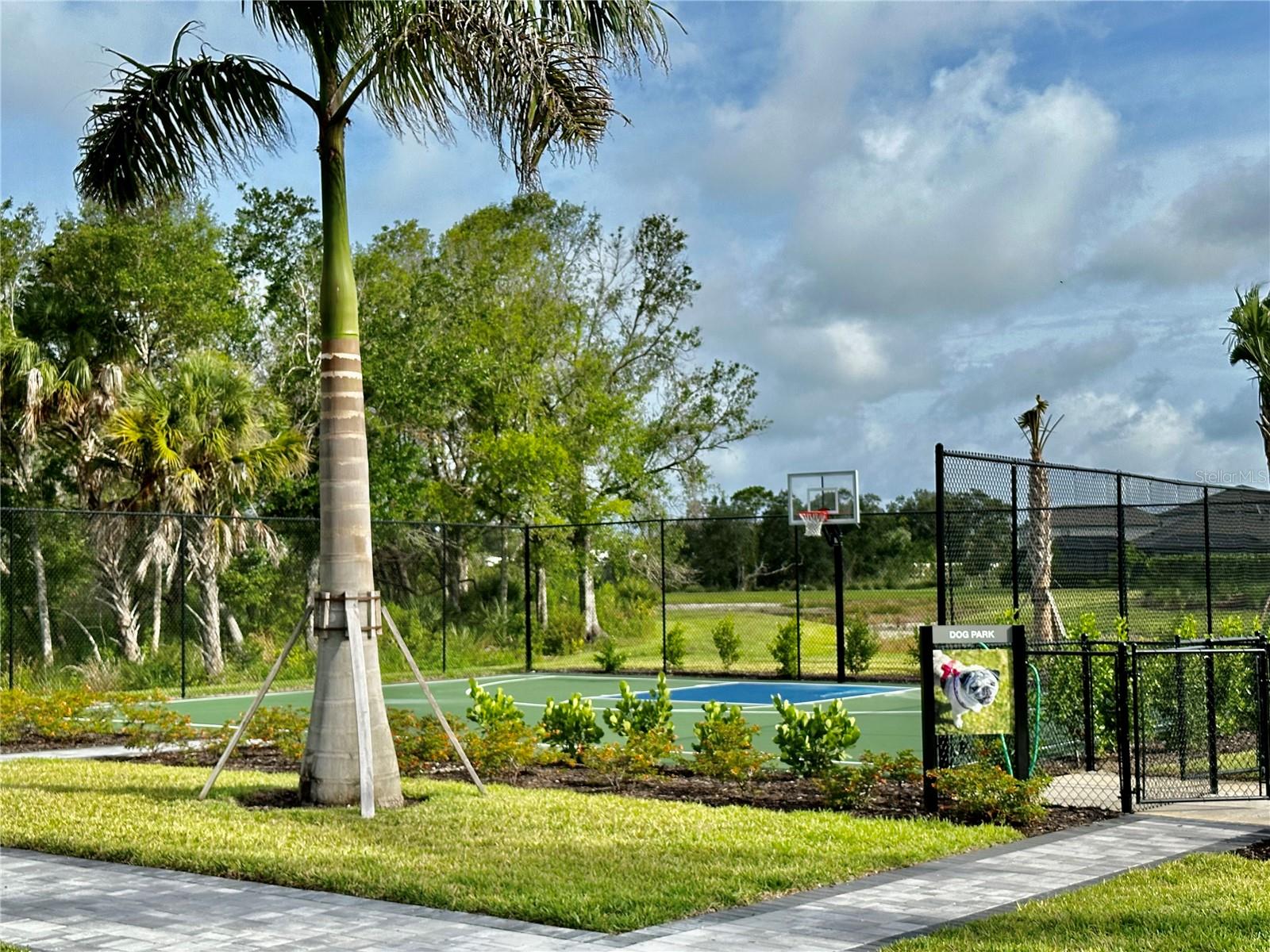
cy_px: 476
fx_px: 1761
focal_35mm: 48
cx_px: 635
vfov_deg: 30.3
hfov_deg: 39.7
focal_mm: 6.86
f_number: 1.78
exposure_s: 1/4566
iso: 64
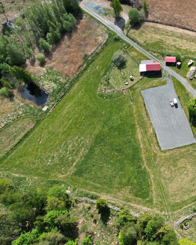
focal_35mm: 32
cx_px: 162
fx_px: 232
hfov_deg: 43.3
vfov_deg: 55.7
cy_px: 123
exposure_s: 1/1000
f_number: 2.8
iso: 100
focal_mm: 8.38
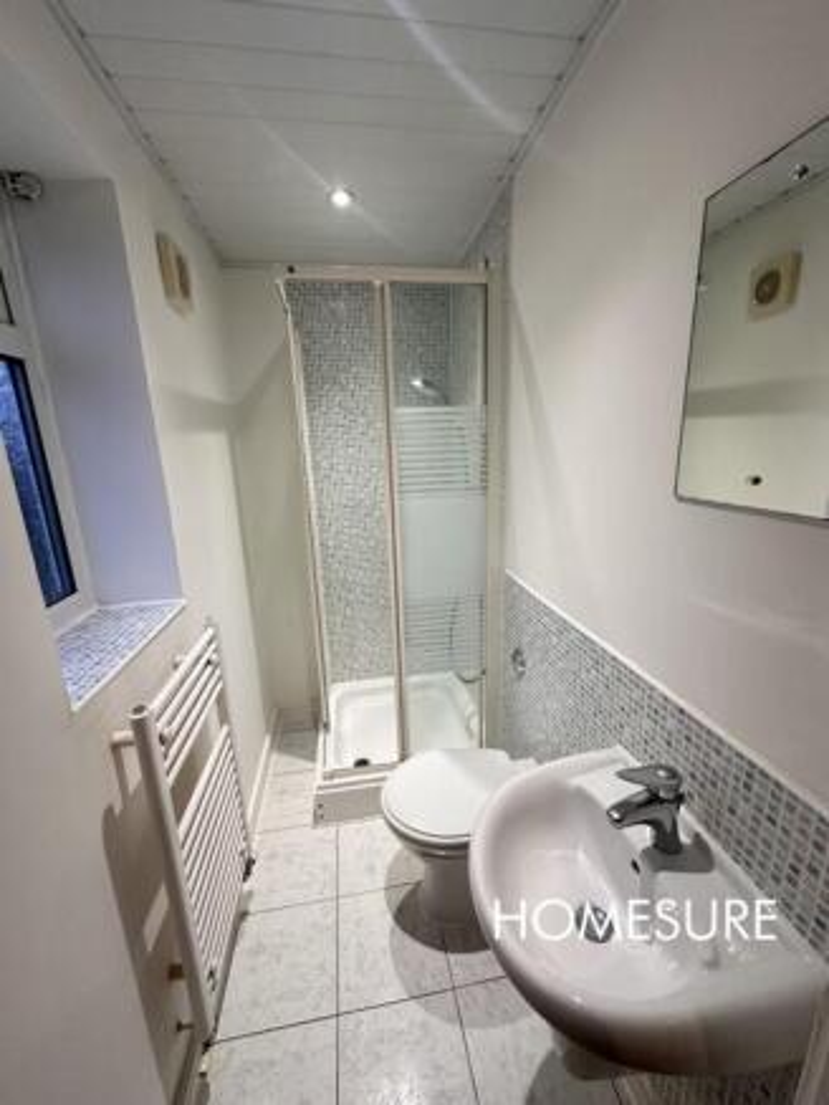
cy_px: 552
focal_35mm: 14
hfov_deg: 85.7
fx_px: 447
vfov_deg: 102.0
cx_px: 414
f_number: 2.2
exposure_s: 1/100
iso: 200
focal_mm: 2.22
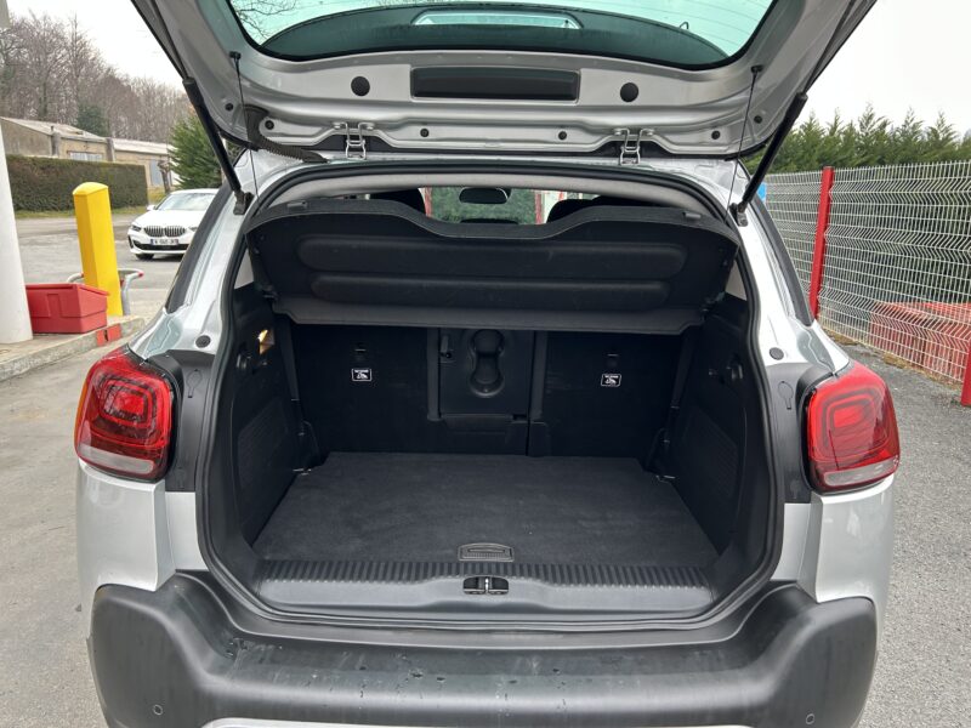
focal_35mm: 26
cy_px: 364
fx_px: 729
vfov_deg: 53.1
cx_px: 486
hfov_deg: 67.3
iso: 50
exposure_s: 1/121
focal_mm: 5.7
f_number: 1.5
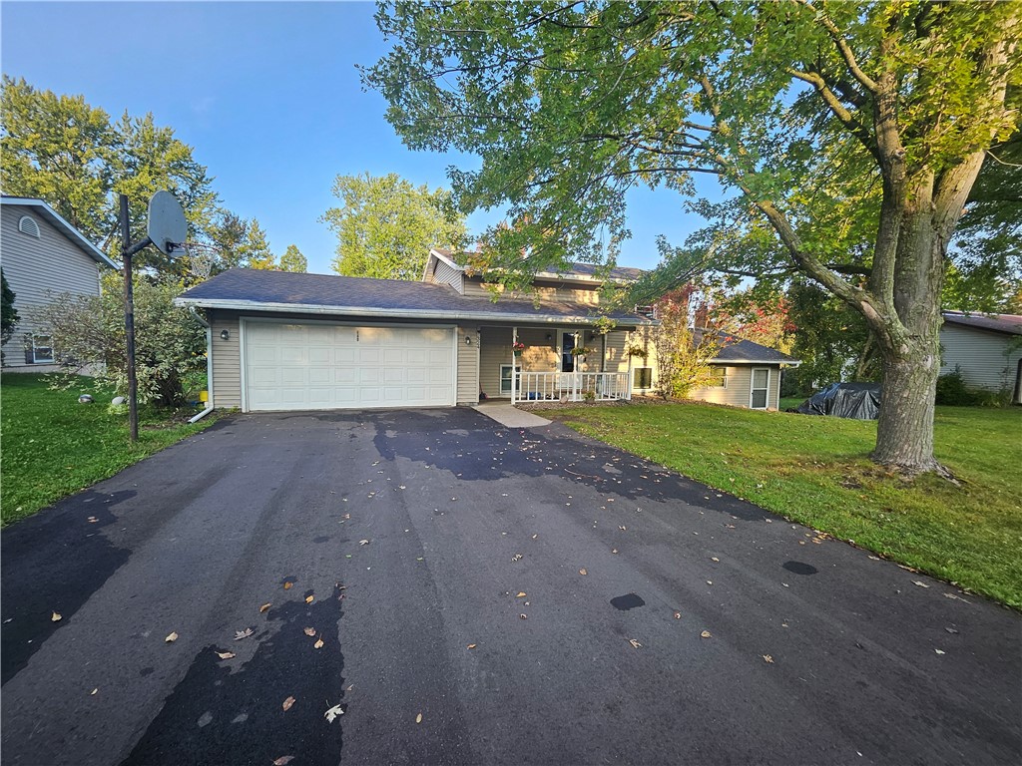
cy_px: 383
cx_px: 511
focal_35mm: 13
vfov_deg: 89.9
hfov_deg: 106.2
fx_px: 384
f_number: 2.2
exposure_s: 1/157
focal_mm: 1.74
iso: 32
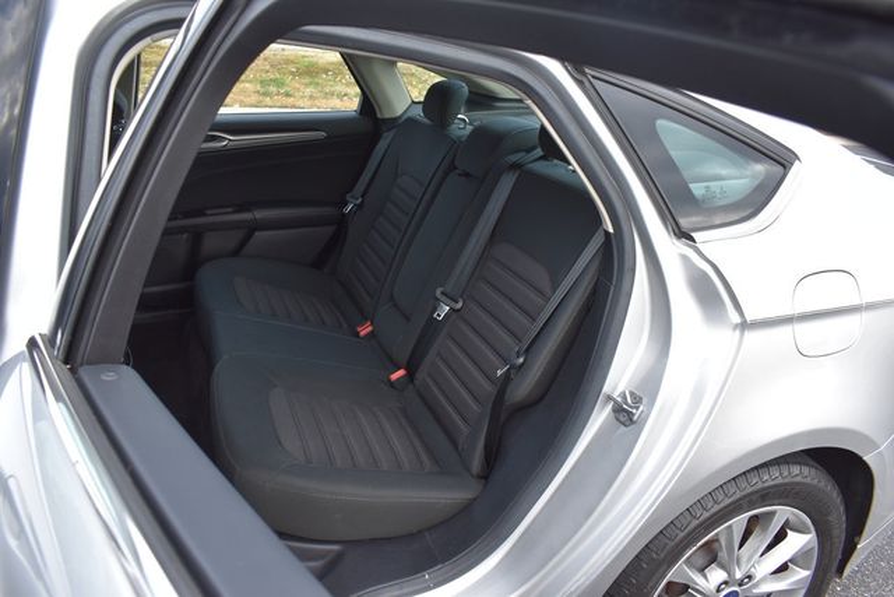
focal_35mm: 27
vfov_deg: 48.0
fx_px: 671
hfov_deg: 67.4
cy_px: 298
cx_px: 447
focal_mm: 18
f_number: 5.6
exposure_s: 1/250
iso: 360
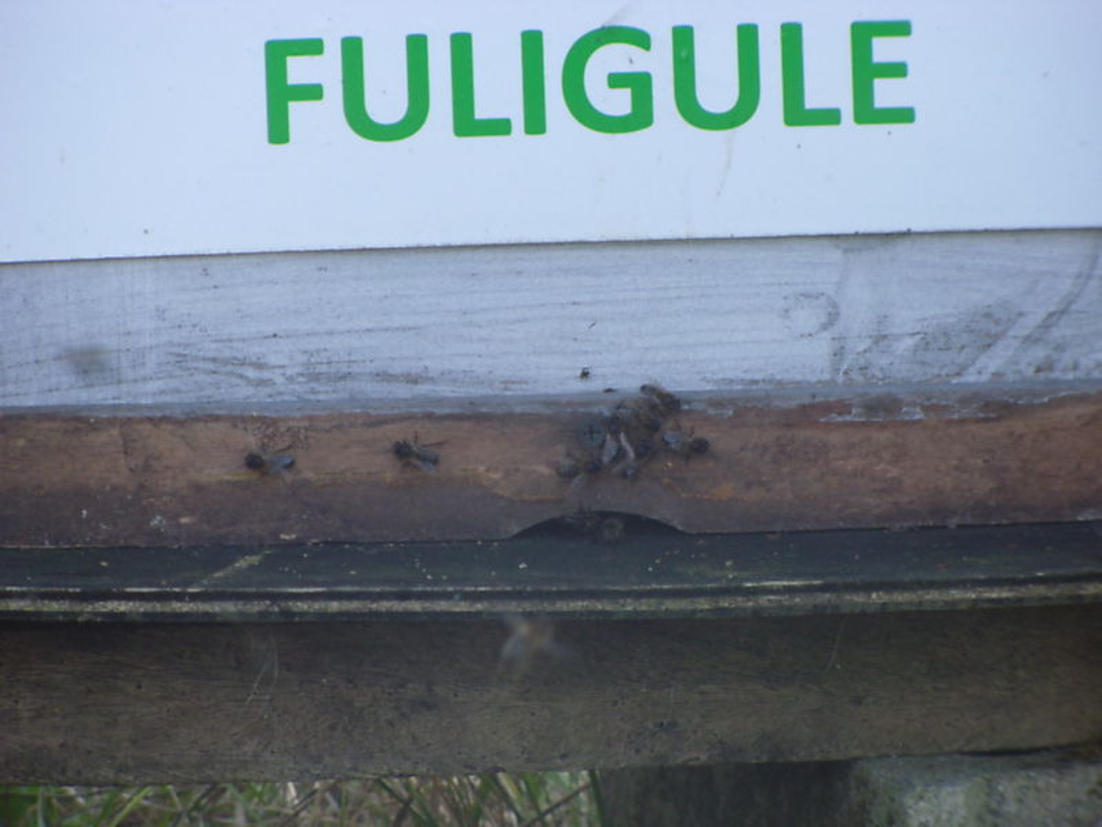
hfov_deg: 9.1
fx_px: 6908
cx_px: 551
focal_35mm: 217
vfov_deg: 6.8
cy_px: 414
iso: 100
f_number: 5.5
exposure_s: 1/90
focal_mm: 39.2
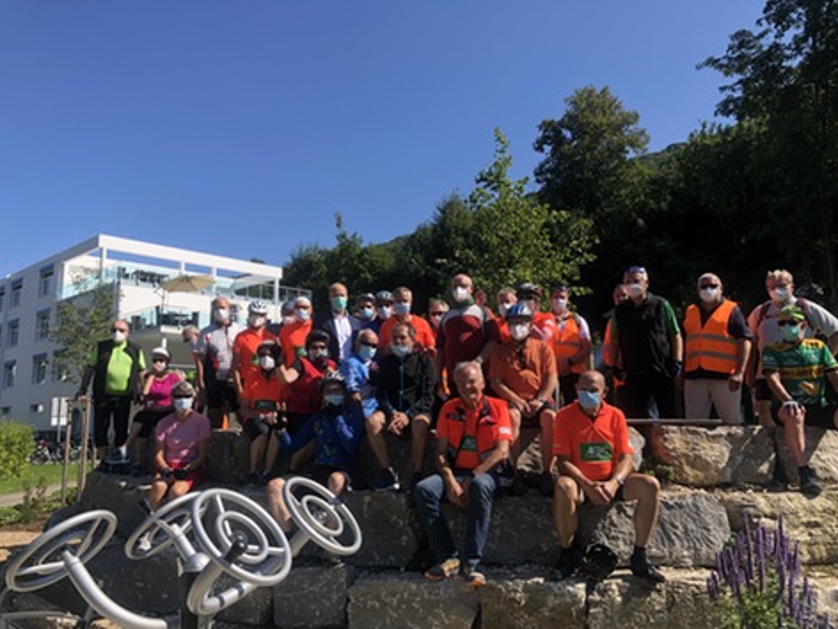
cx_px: 419
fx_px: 678
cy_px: 314
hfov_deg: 63.4
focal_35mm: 28
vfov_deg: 49.7
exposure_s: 1/1200
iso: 20
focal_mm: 4
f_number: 1.8
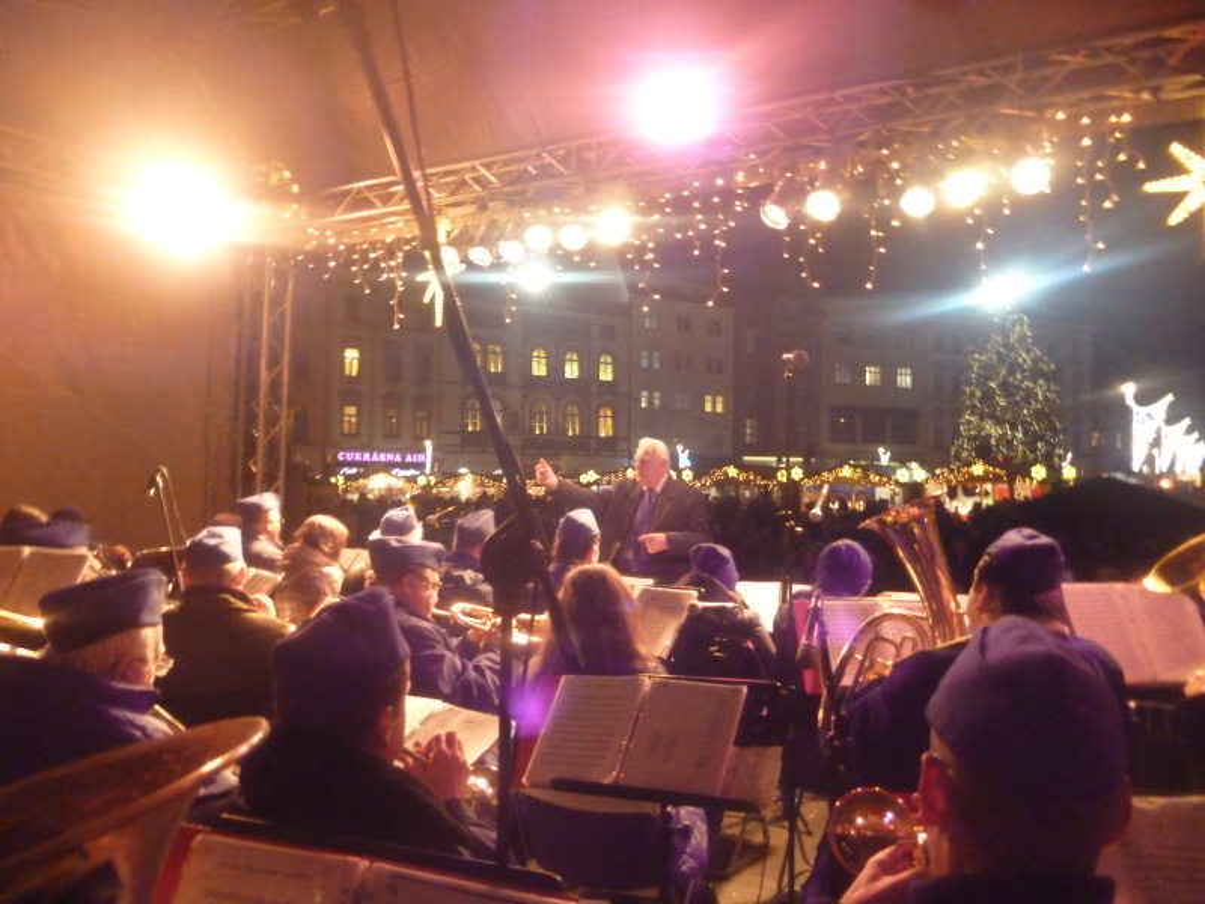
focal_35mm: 28
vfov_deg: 49.7
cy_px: 452
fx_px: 975
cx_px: 602
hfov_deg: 63.4
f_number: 3.1
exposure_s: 1/15
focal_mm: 5
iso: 800
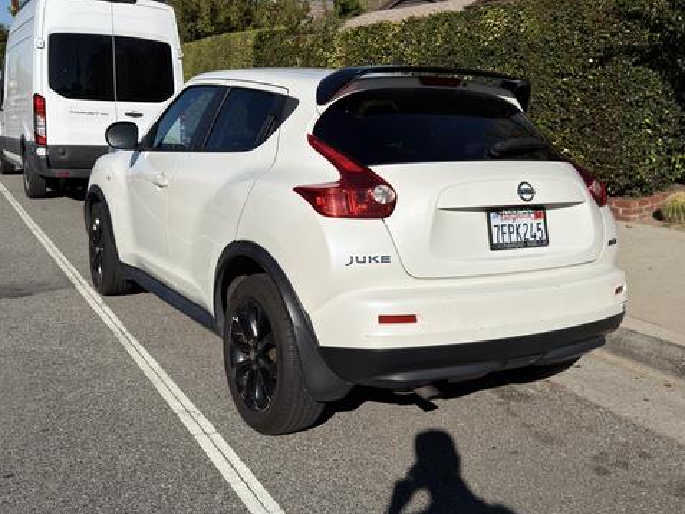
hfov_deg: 50.1
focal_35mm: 37
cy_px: 247
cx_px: 339
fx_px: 732
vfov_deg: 38.7
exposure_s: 1/12500
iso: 64
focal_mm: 6.76
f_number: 1.78
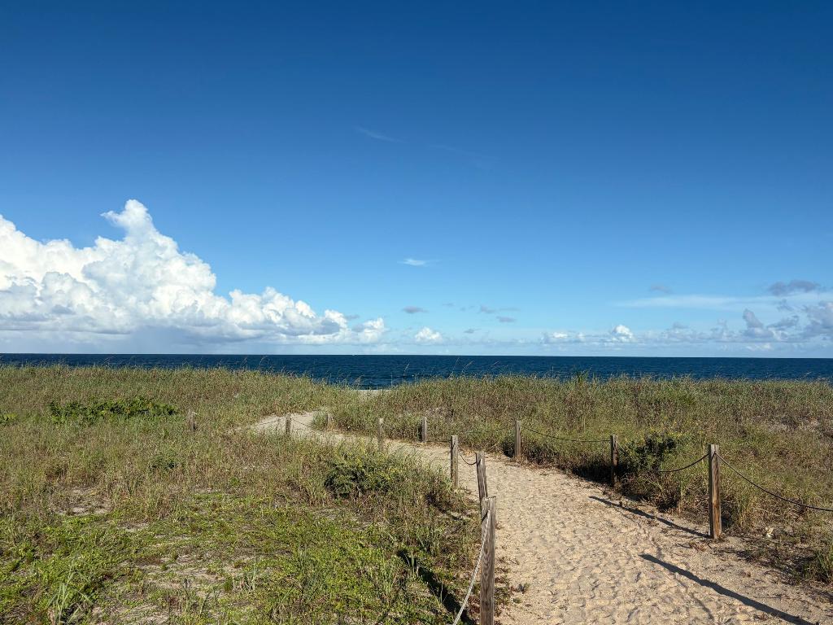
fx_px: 626
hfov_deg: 67.3
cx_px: 416
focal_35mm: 26
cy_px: 312
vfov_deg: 53.1
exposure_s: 1/6329
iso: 50
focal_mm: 5.96
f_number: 1.6
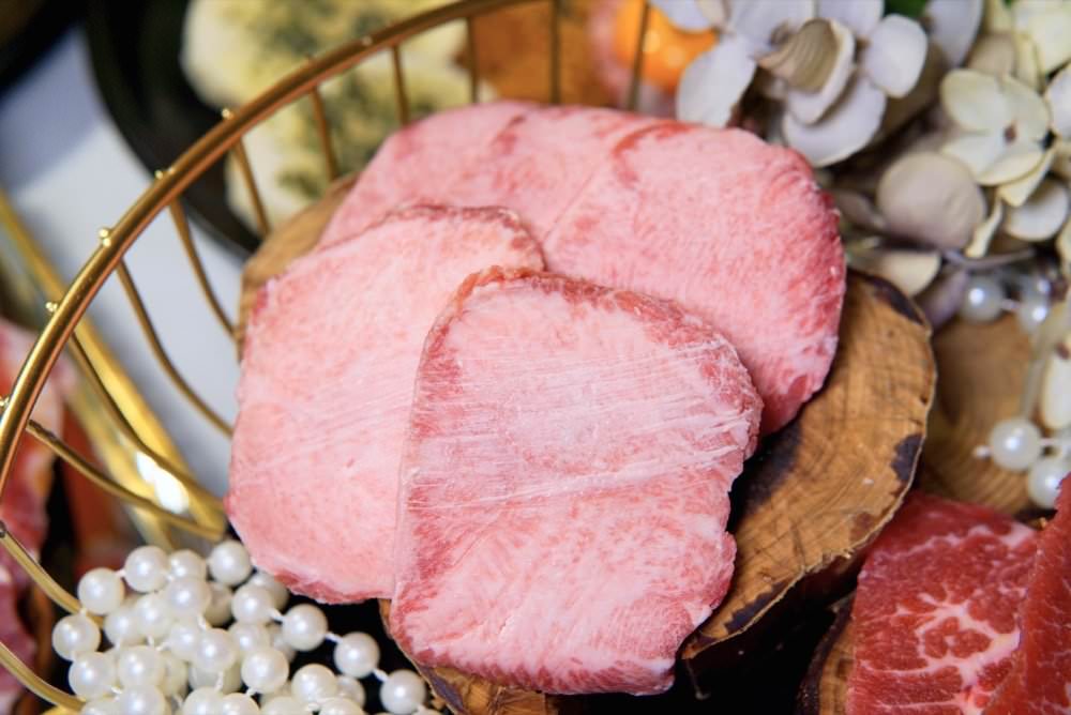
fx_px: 1339
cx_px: 536
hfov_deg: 43.6
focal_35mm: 45
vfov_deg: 29.9
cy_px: 358
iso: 160
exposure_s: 1/60
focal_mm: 30
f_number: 4
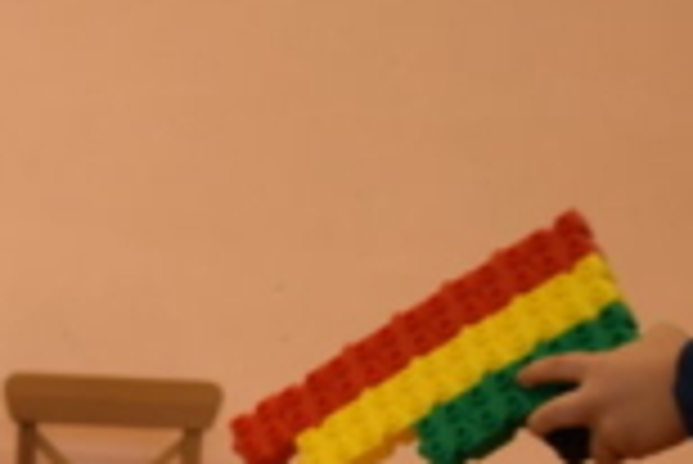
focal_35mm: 174
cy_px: 876
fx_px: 3353
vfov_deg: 7.6
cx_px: -410
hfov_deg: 11.2
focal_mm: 28
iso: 400
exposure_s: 1/100
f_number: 5
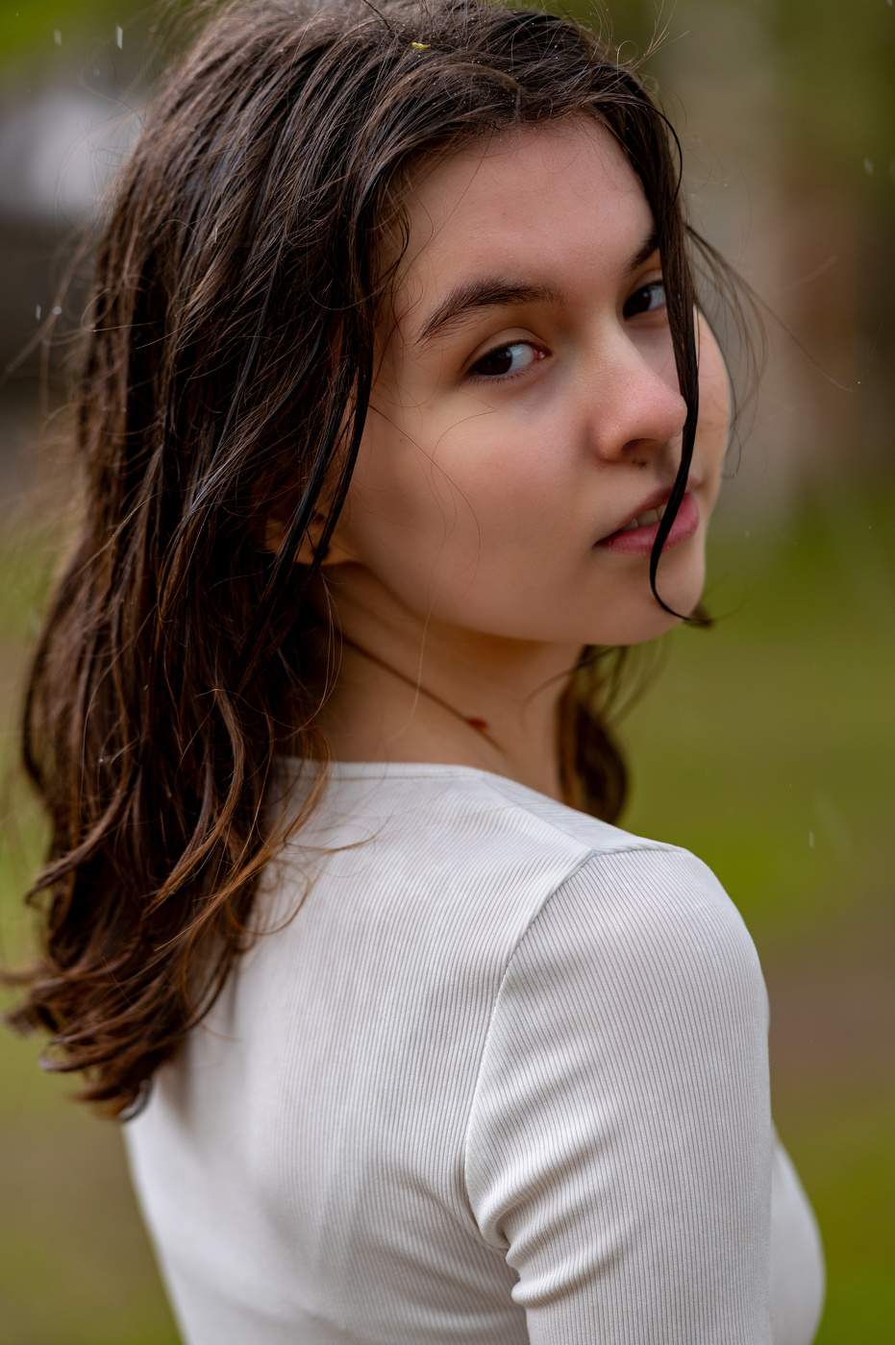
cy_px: 672
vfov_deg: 19.5
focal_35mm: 105
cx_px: 448
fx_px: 3922
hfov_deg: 13.0
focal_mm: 105
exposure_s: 1/800
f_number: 2.8
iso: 250
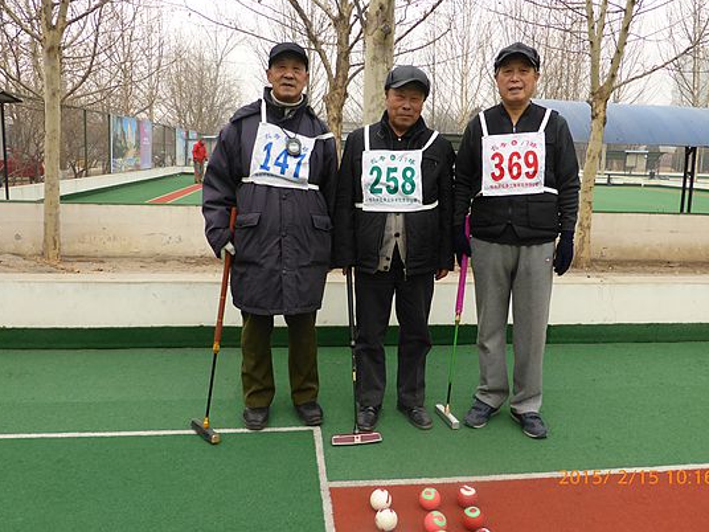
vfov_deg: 49.7
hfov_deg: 63.4
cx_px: 368
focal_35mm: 28
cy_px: 238
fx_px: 573
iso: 100
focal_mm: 4.3
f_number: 3.3
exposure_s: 1/160
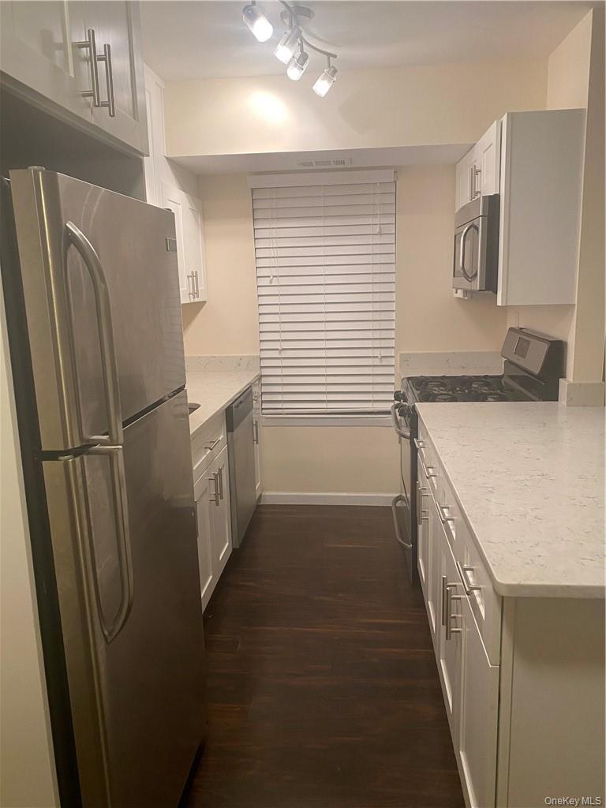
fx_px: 607
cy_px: 404
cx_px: 303
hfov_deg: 53.1
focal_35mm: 26
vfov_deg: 67.3
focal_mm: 4.25
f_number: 1.8
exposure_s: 1/60
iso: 125
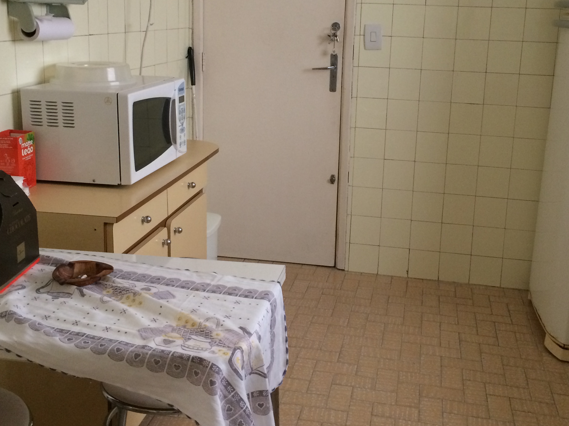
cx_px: 306
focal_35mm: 42
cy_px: 149
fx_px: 690
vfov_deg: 34.1
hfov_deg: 44.8
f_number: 2.2
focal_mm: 4.15
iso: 200
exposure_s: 1/30
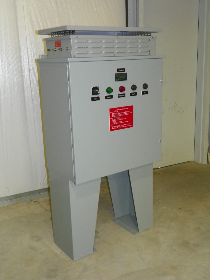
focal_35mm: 41
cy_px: 140
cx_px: 105
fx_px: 332
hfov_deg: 35.1
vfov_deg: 45.8
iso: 200
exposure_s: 1/30
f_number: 3.2
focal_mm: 7.3
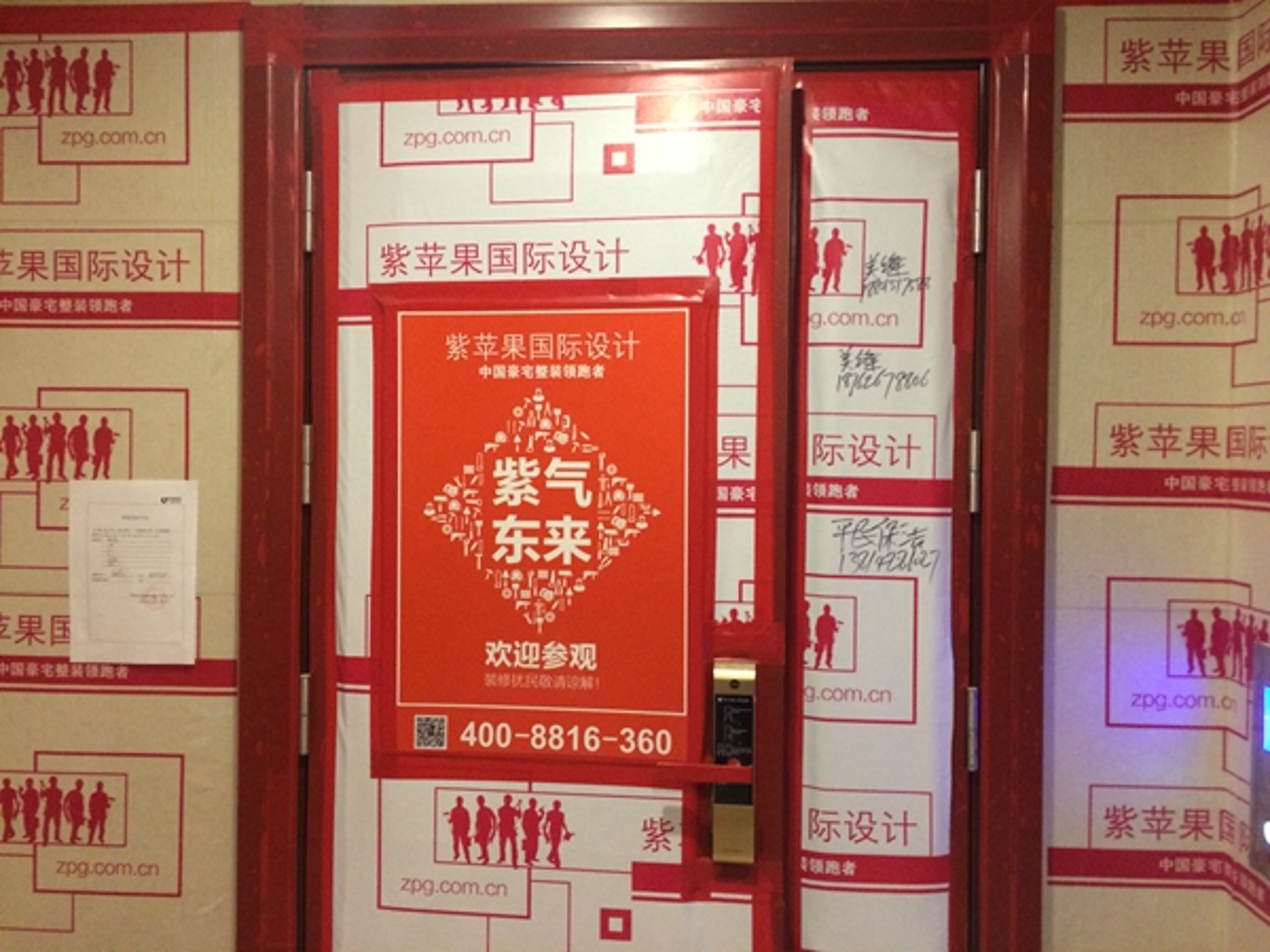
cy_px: 476
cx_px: 635
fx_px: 1064
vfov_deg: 48.2
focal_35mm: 29
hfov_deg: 61.7
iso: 320
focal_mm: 4.15
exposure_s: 1/24
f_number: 2.2
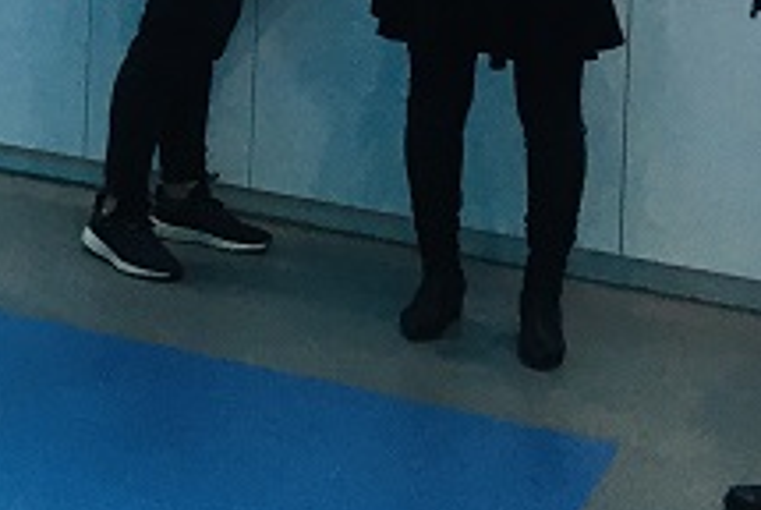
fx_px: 2371
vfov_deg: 11.4
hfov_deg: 17.5
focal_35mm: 112
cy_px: -393
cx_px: -131
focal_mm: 4.15
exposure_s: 1/33
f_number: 2.2
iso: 25
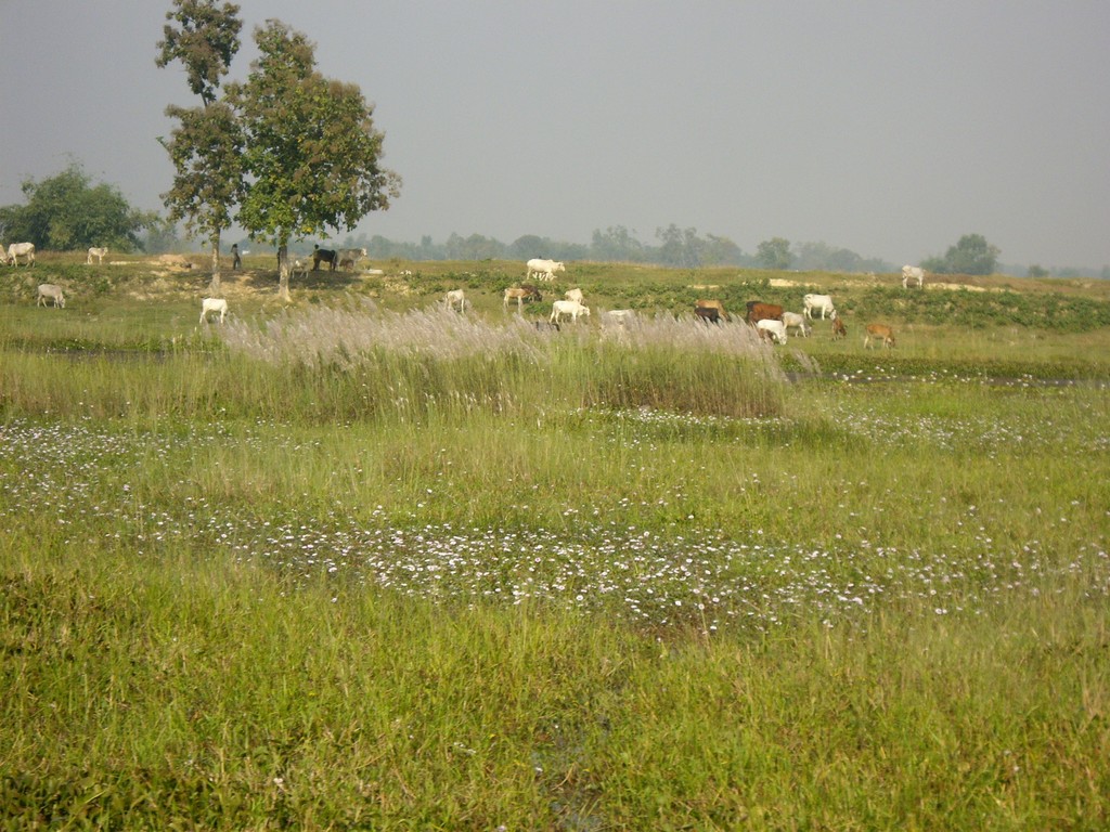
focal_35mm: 114
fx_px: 3656
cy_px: 416
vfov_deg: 13.0
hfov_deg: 17.3
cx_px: 555
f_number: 5.2
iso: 100
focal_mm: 18.6
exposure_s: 1/500
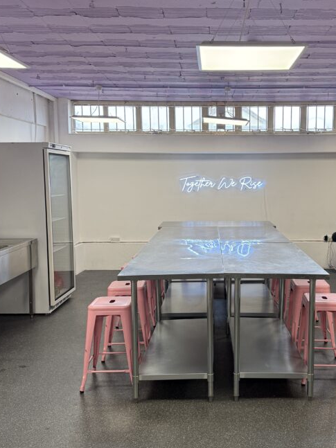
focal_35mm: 38
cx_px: 224
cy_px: 220
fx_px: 492
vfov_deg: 49.0
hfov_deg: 37.3
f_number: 1.78
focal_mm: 6.76
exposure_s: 1/100
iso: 100
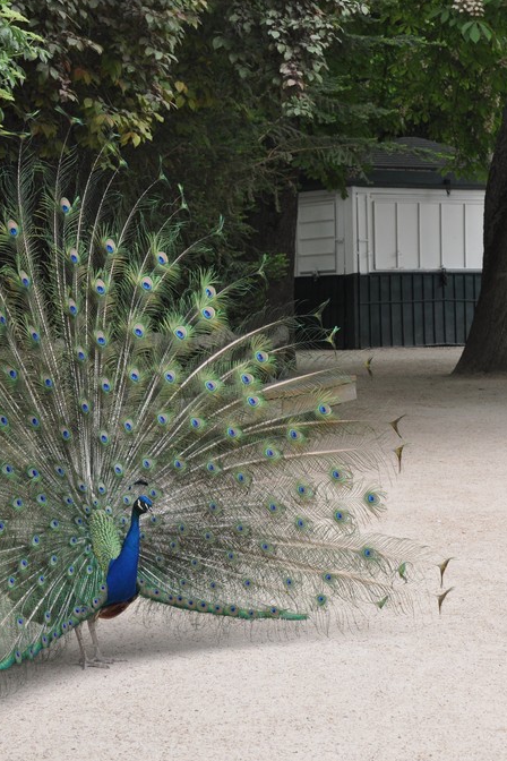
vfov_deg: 19.5
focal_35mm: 105
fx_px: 2218
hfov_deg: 13.0
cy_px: 384
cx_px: 351
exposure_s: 1/200
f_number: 4.5
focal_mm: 46
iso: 400
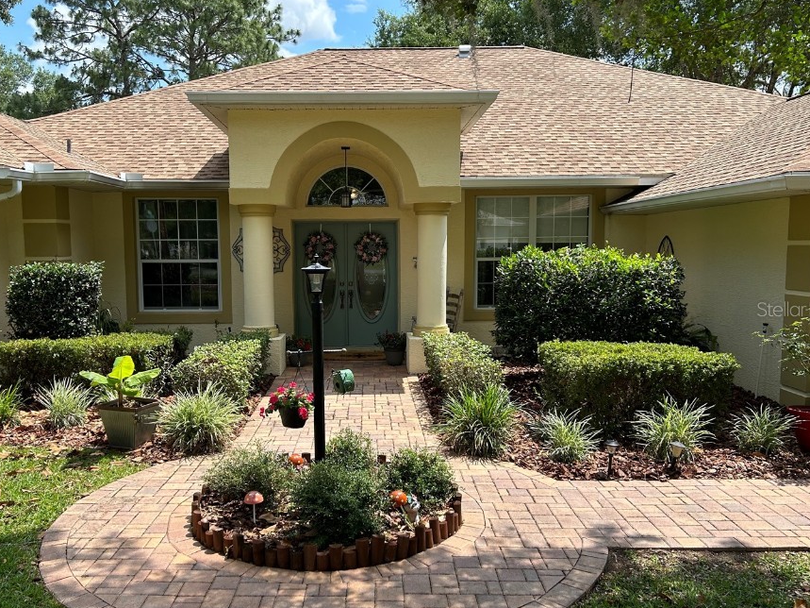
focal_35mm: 31
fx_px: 725
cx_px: 363
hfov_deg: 58.2
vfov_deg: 45.4
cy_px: 309
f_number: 1.5
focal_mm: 5.7
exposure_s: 1/2208
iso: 50
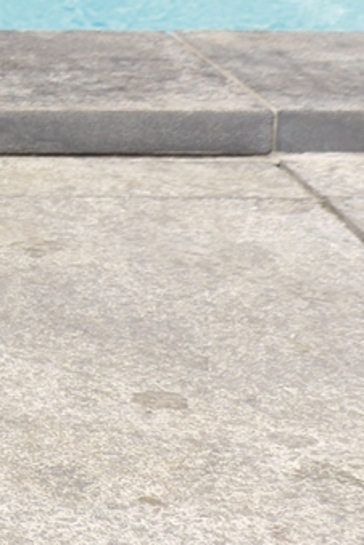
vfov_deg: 15.3
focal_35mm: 132
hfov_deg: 9.5
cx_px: -420
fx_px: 2002
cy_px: 32
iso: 100
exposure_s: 1/2000
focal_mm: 7.6
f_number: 3.2
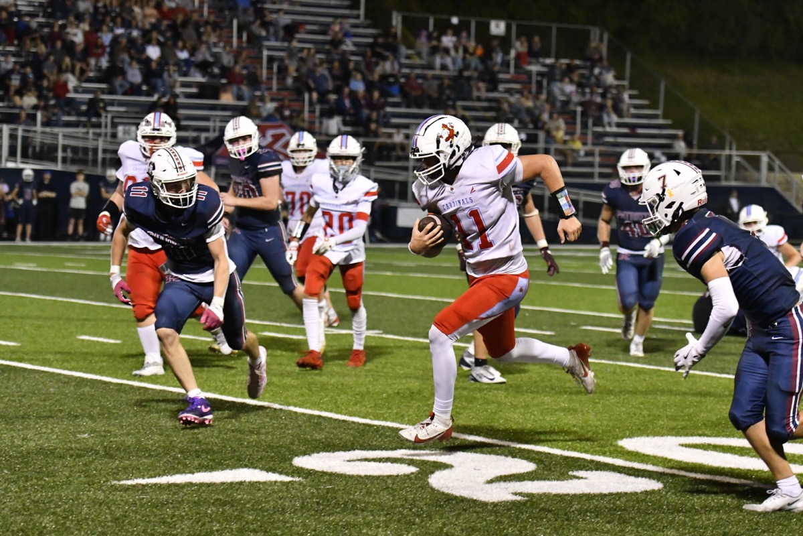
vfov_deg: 11.7
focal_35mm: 117
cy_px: 268
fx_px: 2610
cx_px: 402
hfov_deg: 17.5
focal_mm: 78
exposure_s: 1/1000
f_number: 2.8
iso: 6400
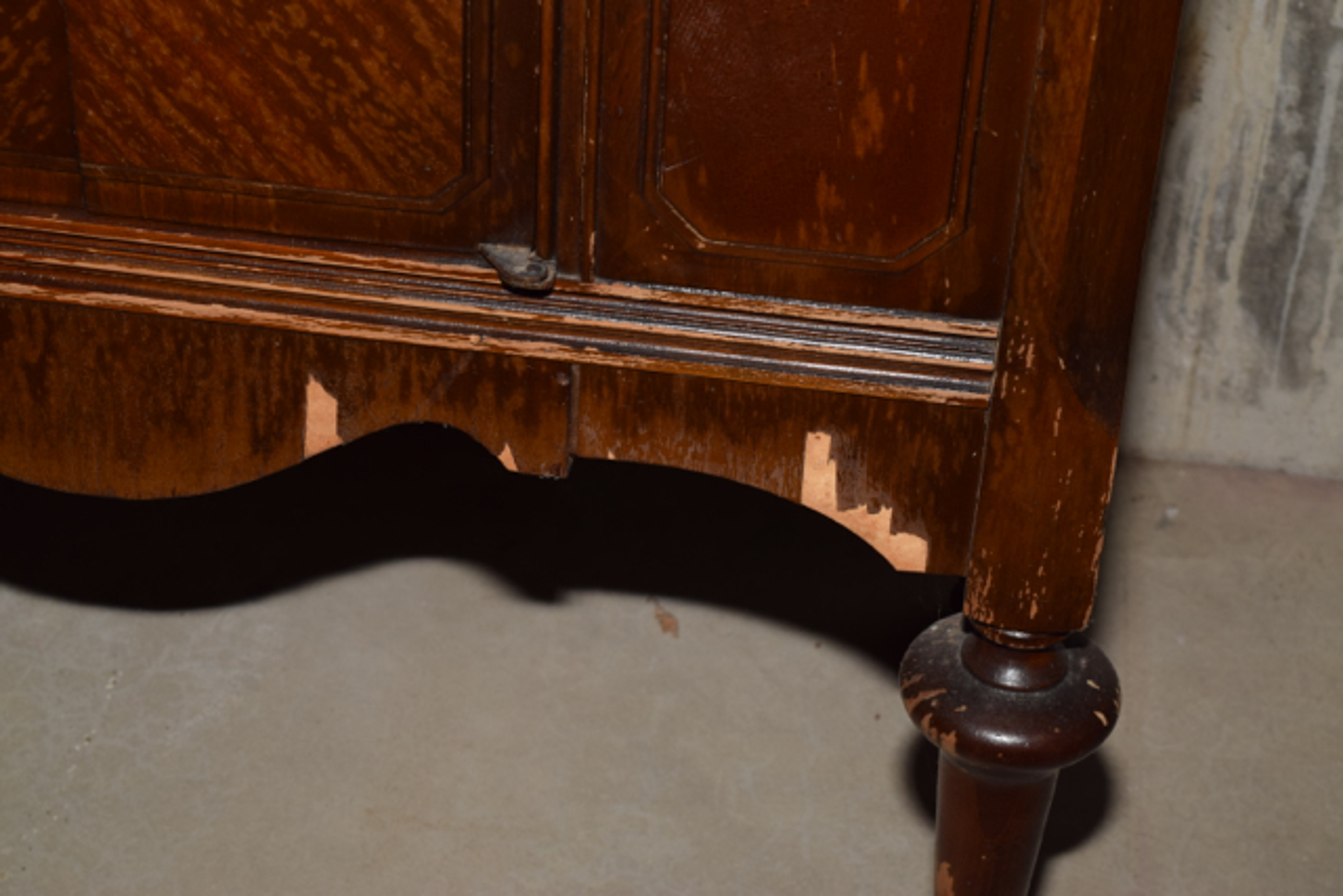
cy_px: 448
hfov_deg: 24.6
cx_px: 672
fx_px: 3078
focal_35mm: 82
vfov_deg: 16.6
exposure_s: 1/125
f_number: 9
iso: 100
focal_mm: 55
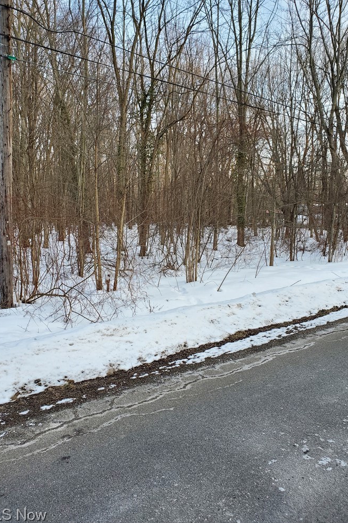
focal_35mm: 28
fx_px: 406
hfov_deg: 46.4
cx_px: 180
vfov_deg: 65.5
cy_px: 259
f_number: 2.4
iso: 50
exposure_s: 1/151
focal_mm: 4.3
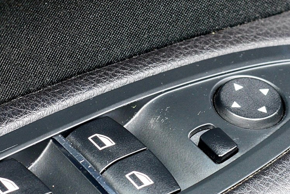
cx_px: 103
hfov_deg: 12.6
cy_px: 109
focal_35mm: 163
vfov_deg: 8.4
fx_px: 1313
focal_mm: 50
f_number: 8
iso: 800
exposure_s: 1/60
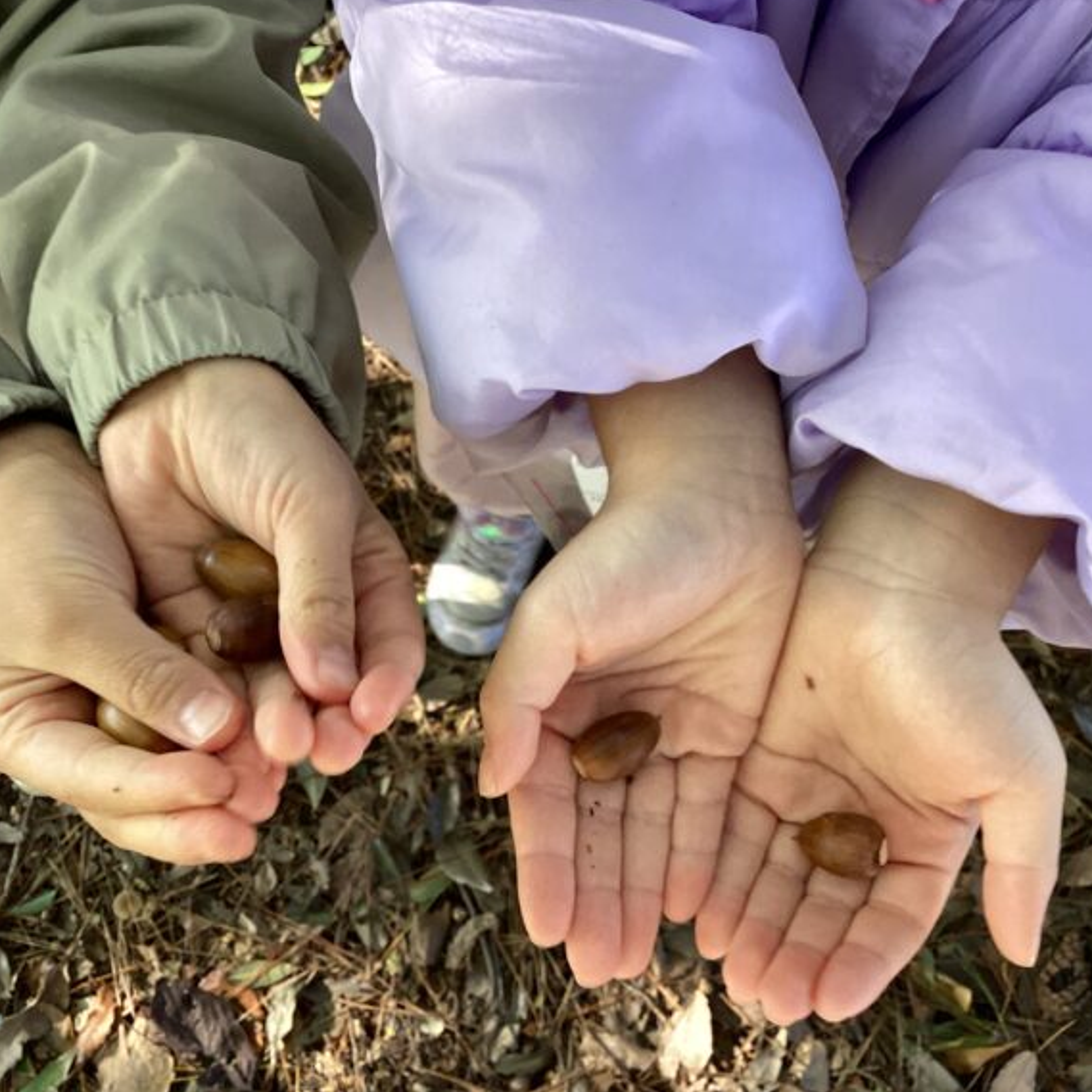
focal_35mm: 37
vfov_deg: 44.9
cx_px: 534
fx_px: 1321
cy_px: 543
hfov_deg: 44.9
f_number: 2.4
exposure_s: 1/50
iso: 100
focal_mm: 3.3
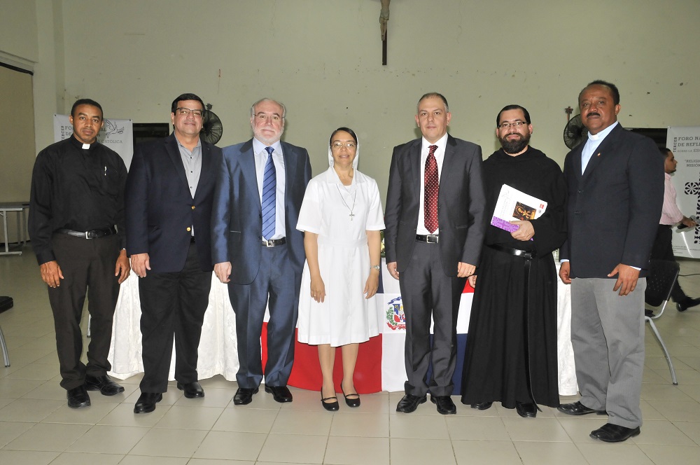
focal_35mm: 30
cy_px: 232
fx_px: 583
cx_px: 350
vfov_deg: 43.5
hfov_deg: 62.0
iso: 800
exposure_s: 1/60
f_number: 9
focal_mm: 20
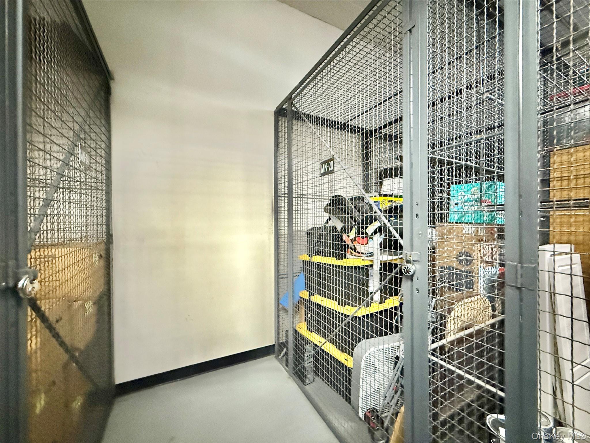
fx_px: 239
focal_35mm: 14
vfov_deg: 85.7
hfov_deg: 102.1
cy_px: 222
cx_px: 295
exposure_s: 1/60
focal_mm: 2.22
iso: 1250
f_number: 2.2
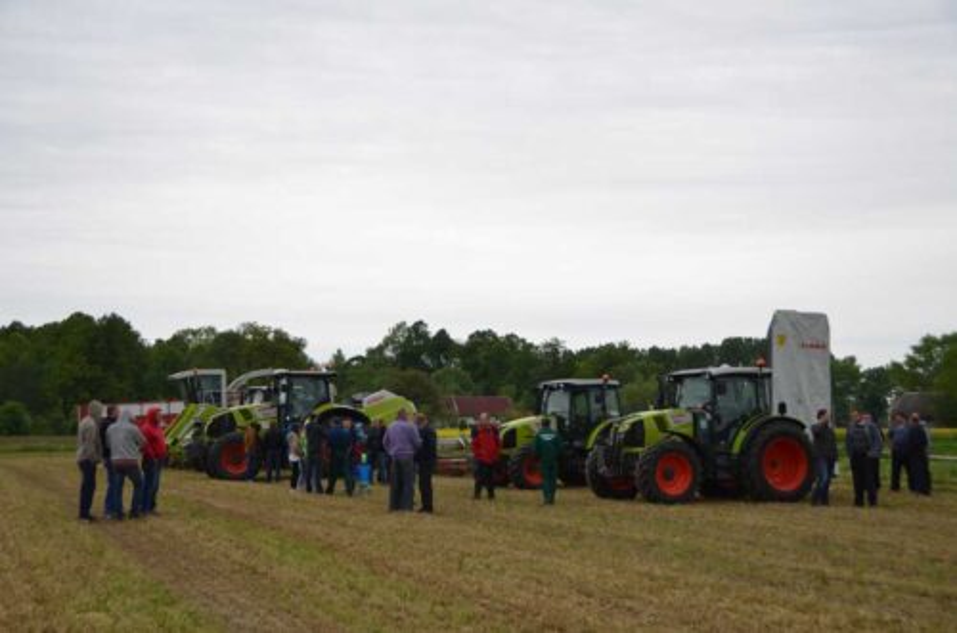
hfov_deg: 41.2
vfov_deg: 27.9
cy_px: 316
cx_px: 478
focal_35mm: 48
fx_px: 1273
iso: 100
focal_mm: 32
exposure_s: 1/250
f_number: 4.5
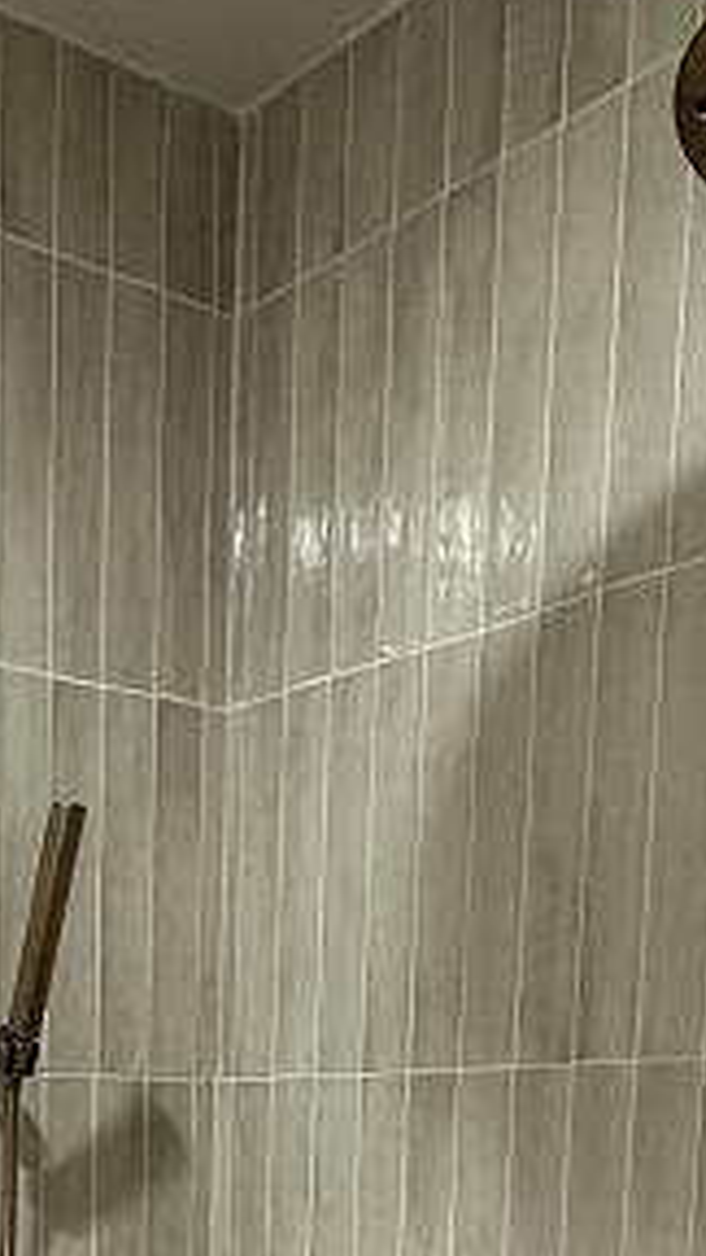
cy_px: 1417
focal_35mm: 53
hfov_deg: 22.0
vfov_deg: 33.5
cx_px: 44
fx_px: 1764
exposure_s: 1/60
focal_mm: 2.22
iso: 250
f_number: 2.2
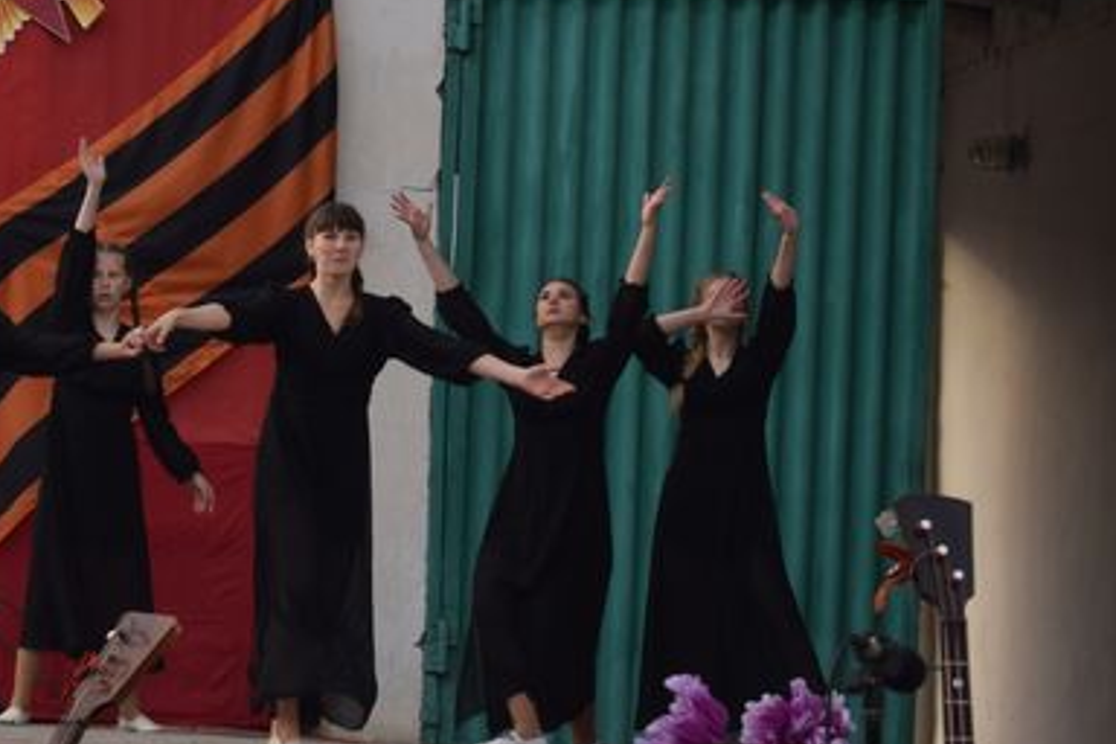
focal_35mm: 275
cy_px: -109
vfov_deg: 5.0
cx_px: -450
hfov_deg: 7.4
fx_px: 8514
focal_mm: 55
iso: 110
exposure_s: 1/125
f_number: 5.6
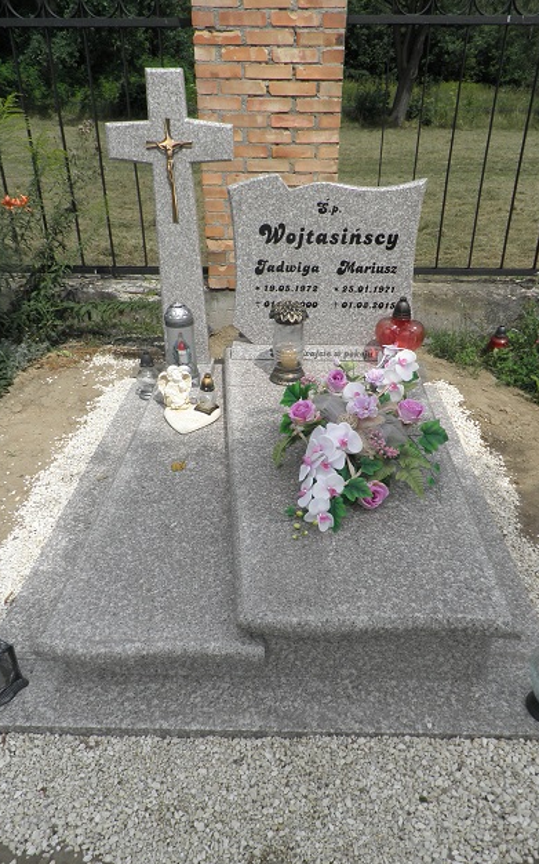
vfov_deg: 70.4
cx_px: 288
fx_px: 611
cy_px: 436
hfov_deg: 47.5
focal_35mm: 26
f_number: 8.3
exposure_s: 1/200
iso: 64
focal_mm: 4.3
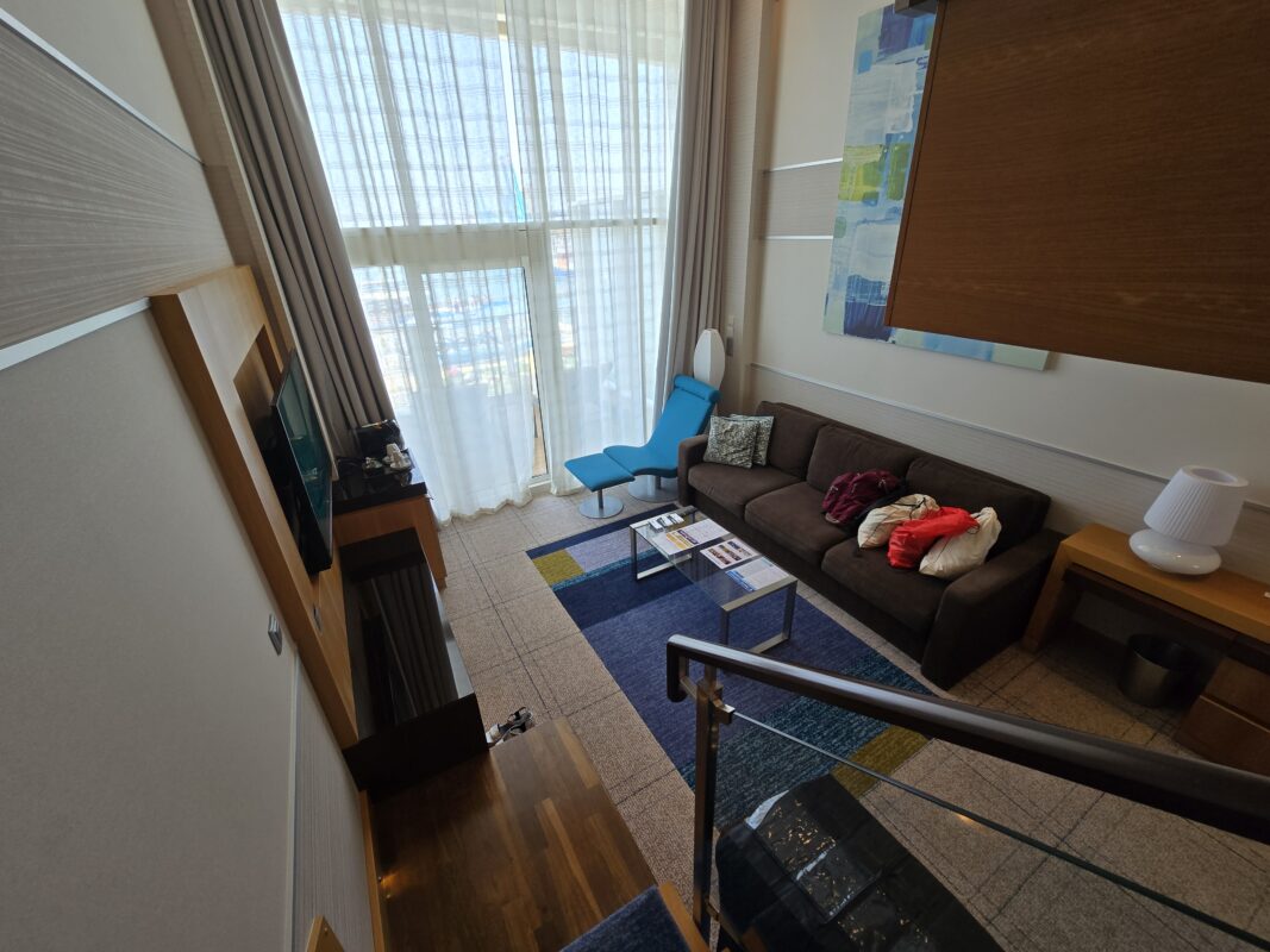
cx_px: 635
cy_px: 476
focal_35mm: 13
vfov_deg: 89.9
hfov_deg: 106.2
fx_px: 477
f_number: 2.2
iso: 50
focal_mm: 2.2
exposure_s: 1/120
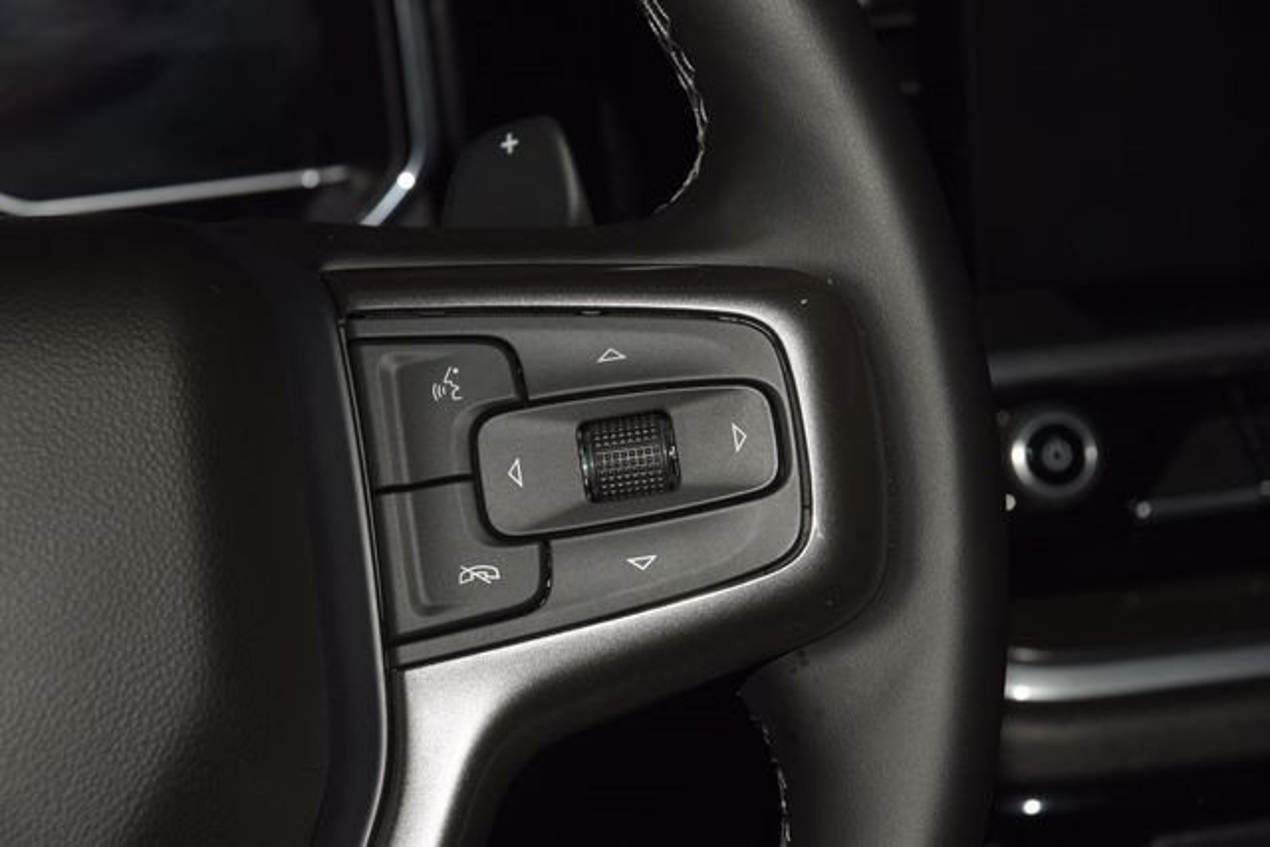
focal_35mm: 105
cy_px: 424
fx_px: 3705
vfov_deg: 13.0
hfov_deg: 19.5
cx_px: 635
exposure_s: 1/125
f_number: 8
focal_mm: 70
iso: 100
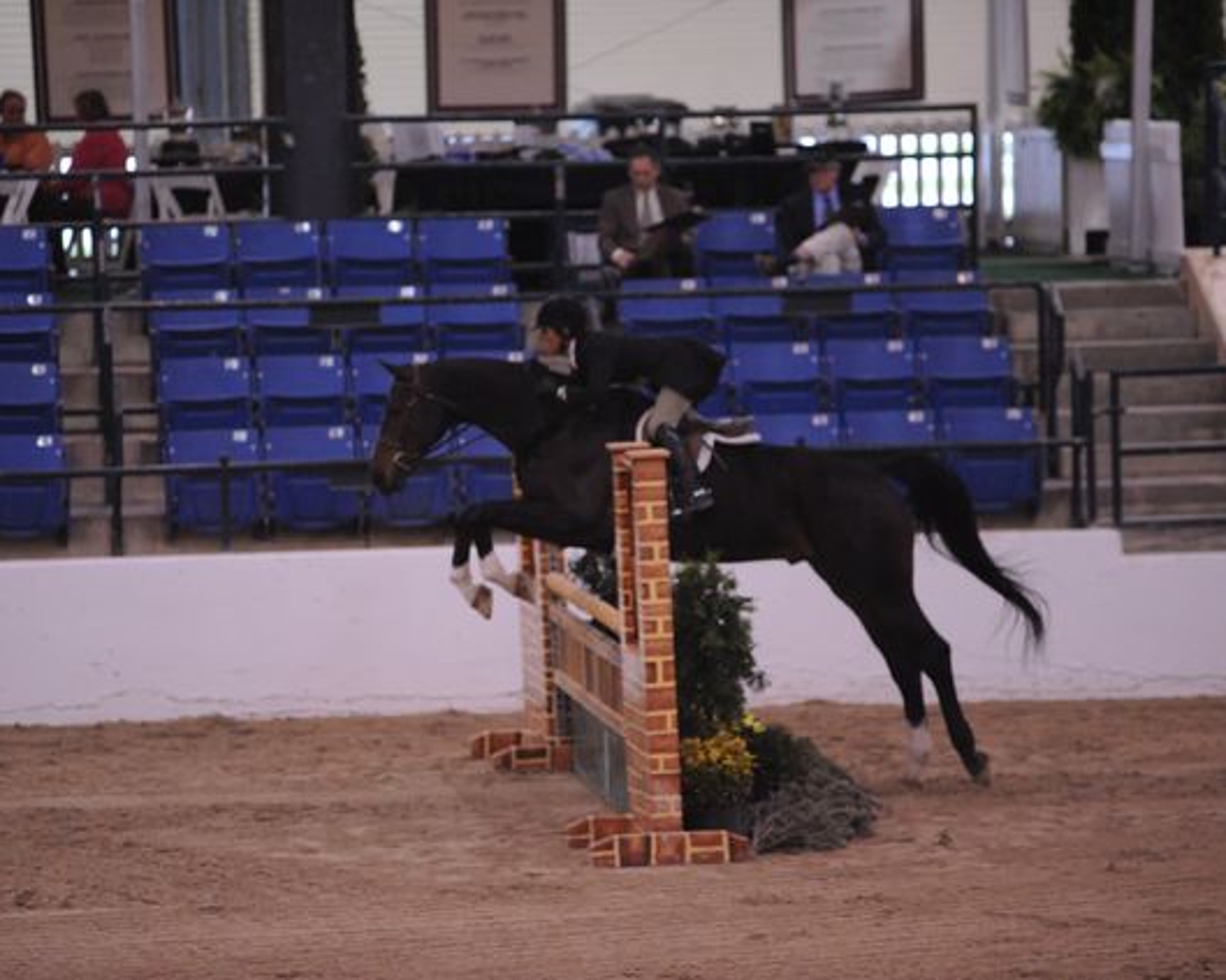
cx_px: 549
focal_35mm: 227
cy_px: 489
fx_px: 8235
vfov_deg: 6.8
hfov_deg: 8.5
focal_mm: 200
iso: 5000
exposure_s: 1/400
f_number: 2.8
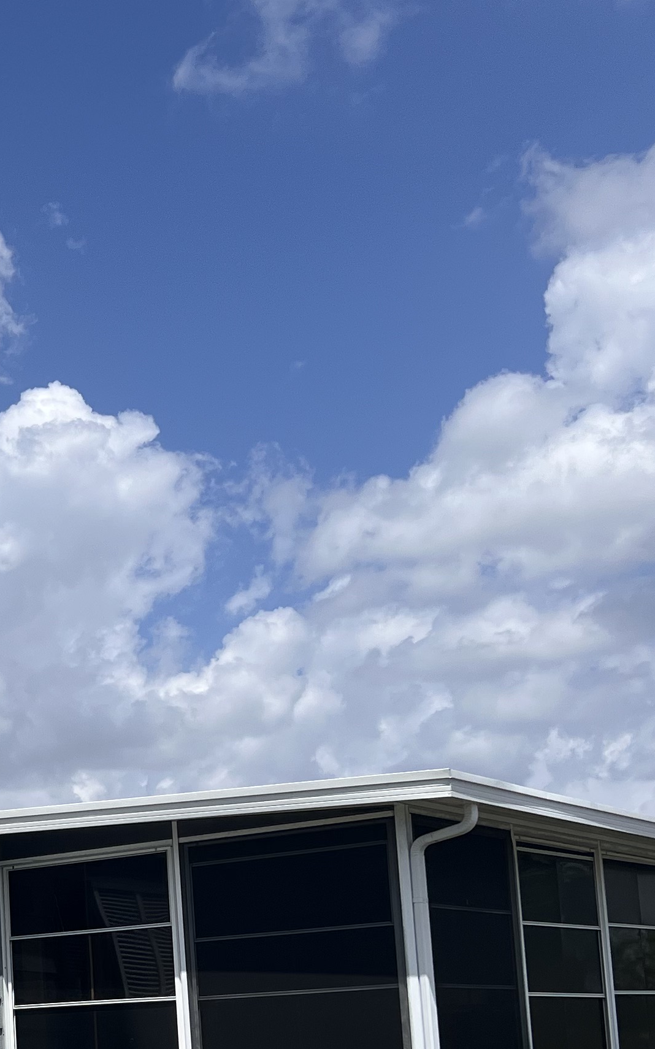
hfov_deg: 18.6
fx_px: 1857
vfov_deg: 30.6
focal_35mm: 65
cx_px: -186
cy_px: 866
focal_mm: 5.7
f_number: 1.5
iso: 50
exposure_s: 1/6993
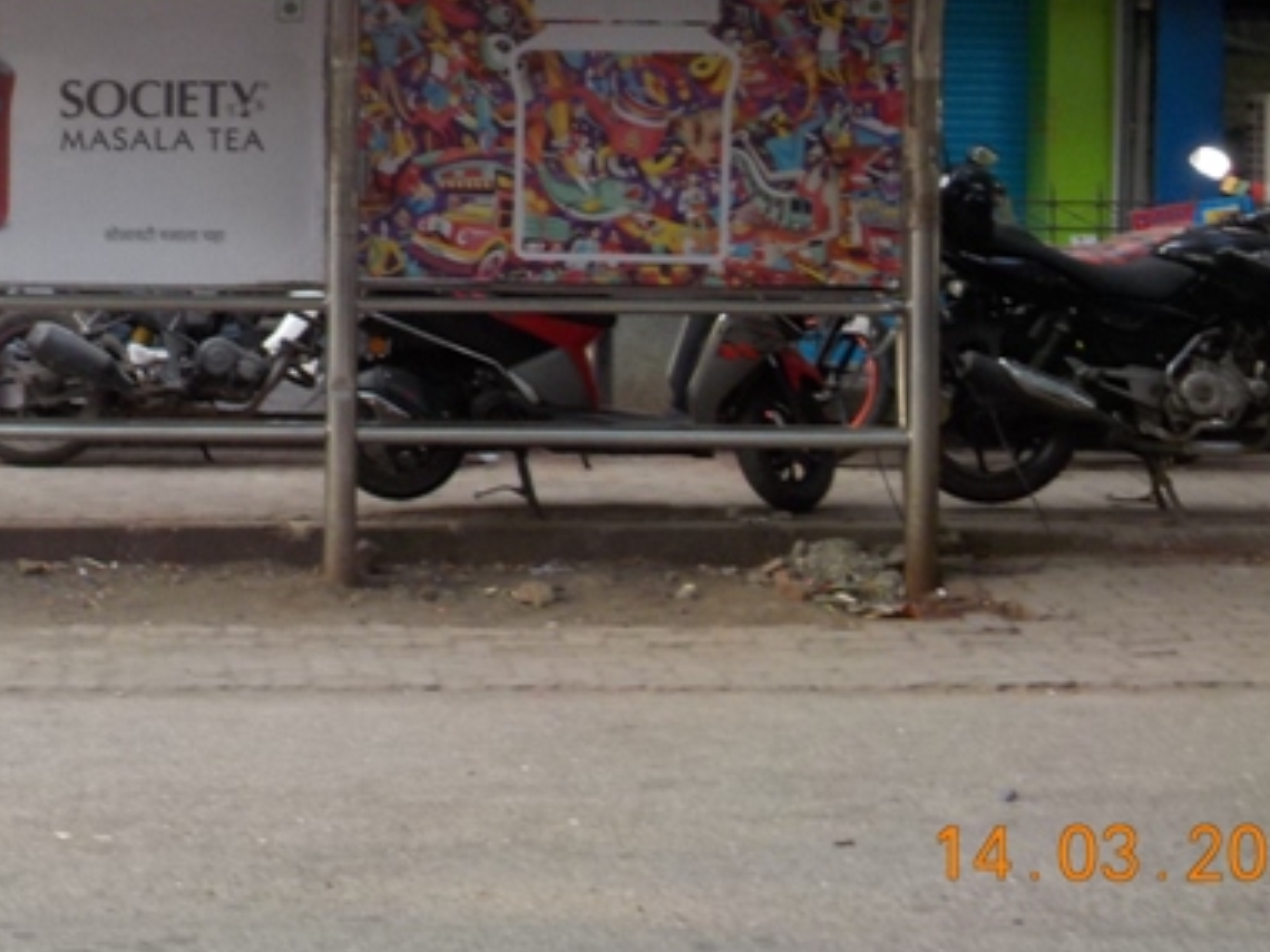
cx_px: 130
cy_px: 57
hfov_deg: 23.8
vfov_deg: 18.1
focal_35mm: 80
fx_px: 2935
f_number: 3.7
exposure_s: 1/50
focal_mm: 5.2
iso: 125
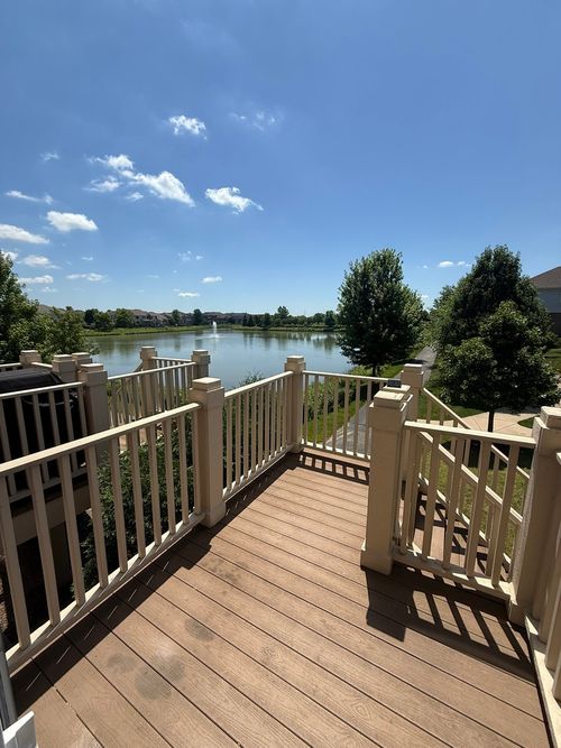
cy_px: 374
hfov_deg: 85.7
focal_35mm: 14
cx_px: 280
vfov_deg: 102.1
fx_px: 303
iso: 50
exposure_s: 1/2506
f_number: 2.2
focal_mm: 2.22
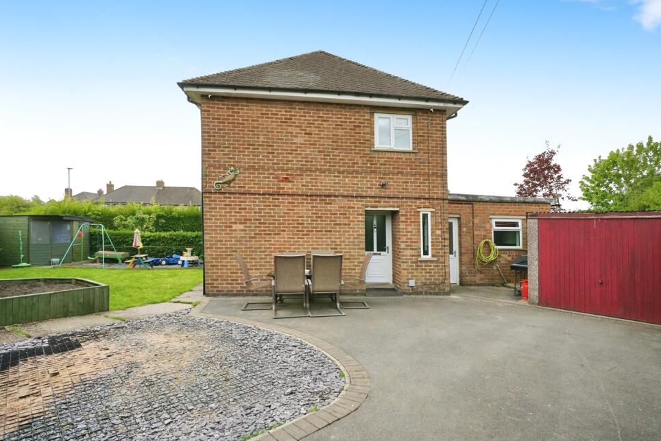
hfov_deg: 93.2
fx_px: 312
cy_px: 223
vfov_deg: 70.5
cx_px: 344
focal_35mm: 17
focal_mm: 16
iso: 2000
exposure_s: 1/3200
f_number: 7.1
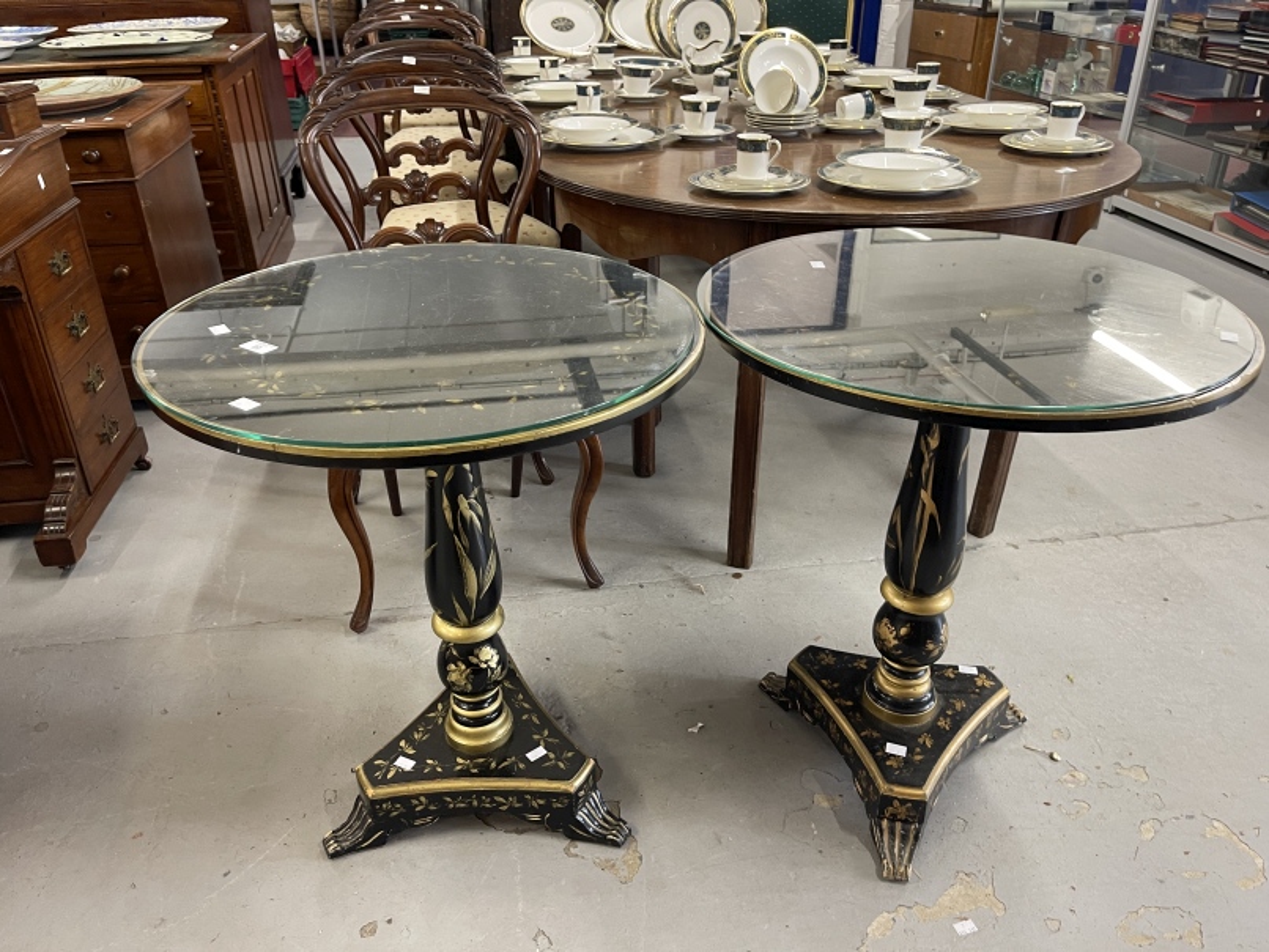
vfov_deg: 53.1
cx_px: 634
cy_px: 476
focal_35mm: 26
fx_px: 953
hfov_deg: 67.3
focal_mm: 5.1
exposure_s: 1/50
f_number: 1.6
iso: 125
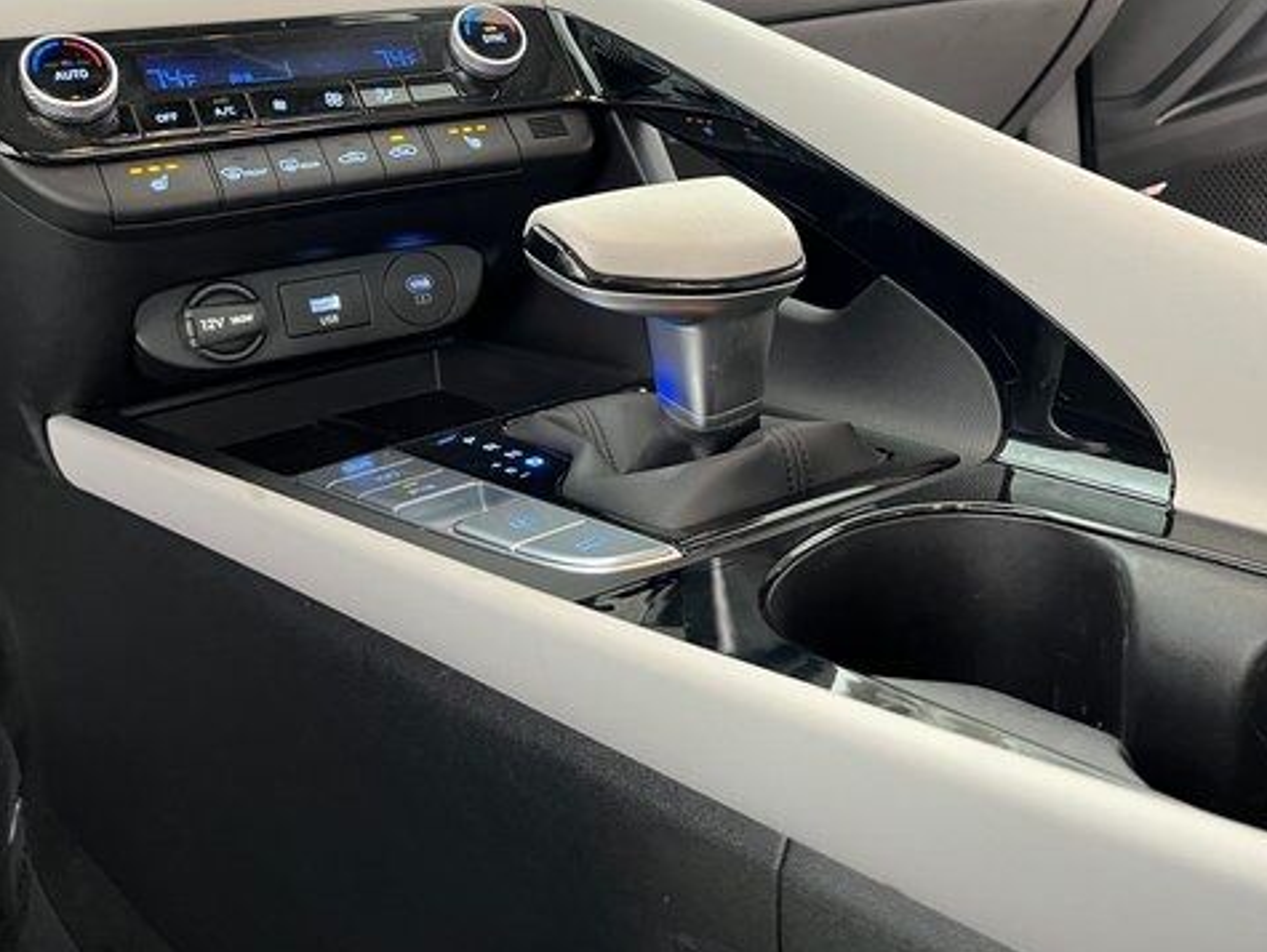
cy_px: 424
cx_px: 723
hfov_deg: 52.4
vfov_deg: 40.7
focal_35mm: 35
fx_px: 1282
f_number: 1.6
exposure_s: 1/40
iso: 500
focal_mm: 5.1
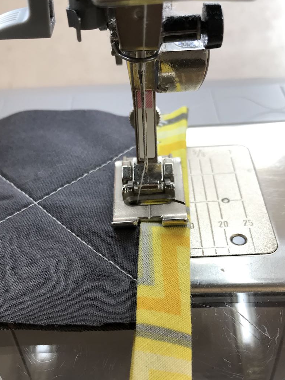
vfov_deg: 43.2
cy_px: 258
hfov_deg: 33.6
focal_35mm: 43
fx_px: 472
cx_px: 133
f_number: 1.8
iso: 32
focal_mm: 3.99
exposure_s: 1/120
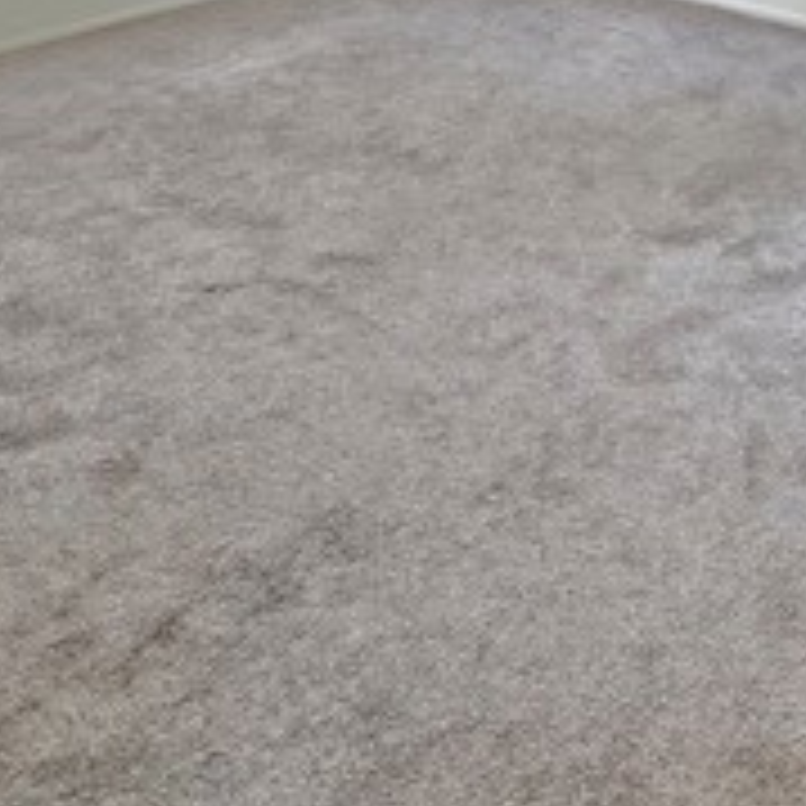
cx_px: 829
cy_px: 41
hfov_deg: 36.3
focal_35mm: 41
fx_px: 1080
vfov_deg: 37.5
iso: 160
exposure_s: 1/60
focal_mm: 2.2
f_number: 2.2
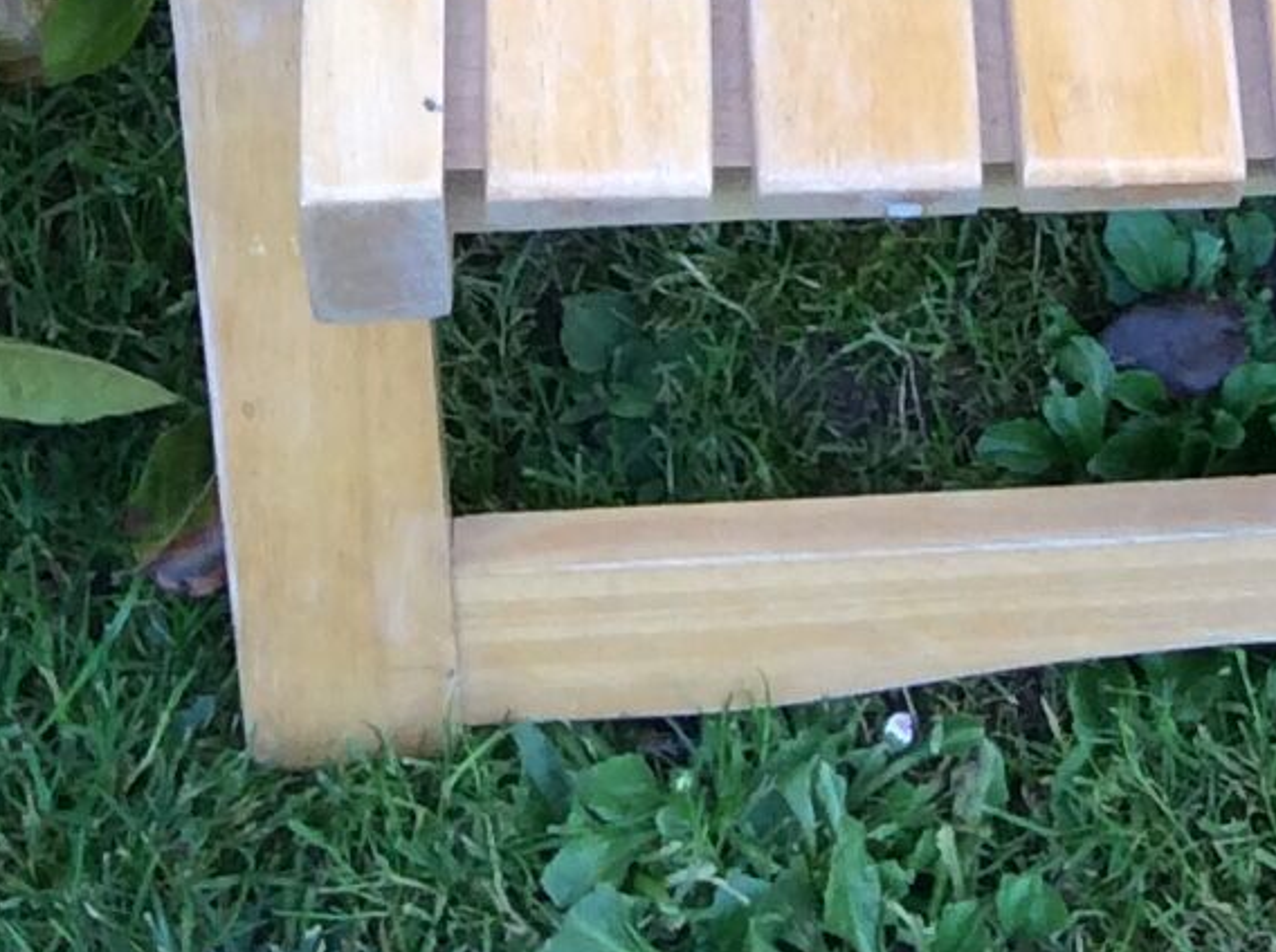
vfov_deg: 9.3
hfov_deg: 13.5
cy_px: -1127
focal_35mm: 146
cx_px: 921
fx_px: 5373
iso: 40
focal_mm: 3.3
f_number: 2.4
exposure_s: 1/100
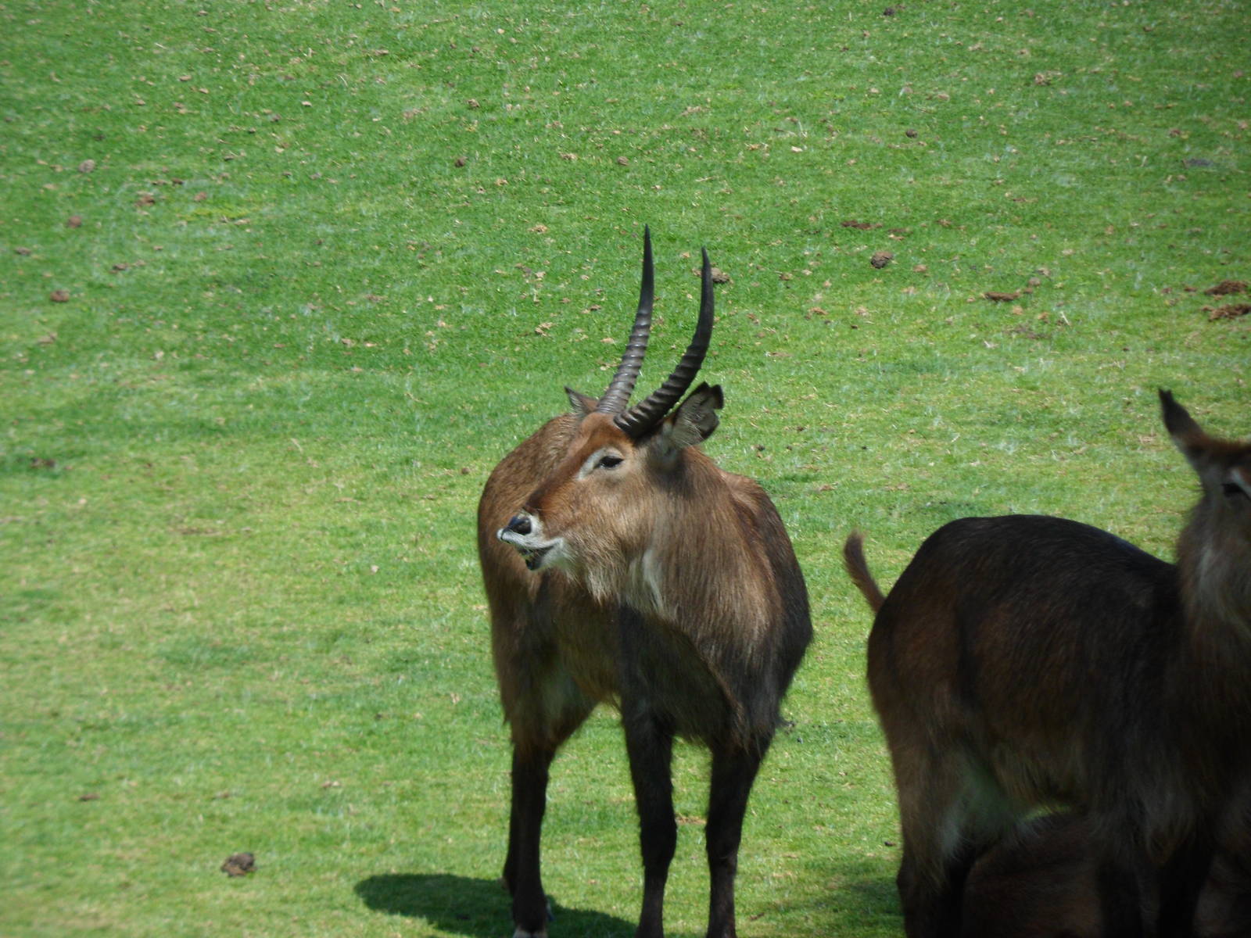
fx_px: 9758
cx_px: 626
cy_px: 469
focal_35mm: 270
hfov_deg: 7.3
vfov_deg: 5.5
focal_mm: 46.8
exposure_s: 1/350
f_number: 5.9
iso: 80
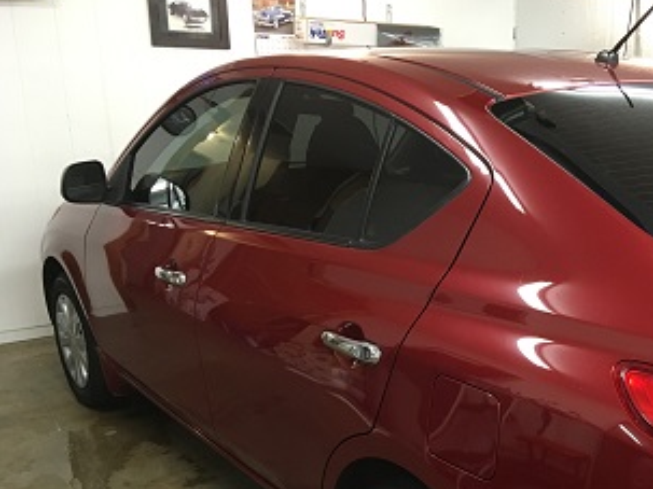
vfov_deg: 32.4
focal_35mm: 44
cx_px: 491
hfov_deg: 41.7
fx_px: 830
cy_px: 348
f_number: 2.2
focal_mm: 4.15
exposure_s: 1/30
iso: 125
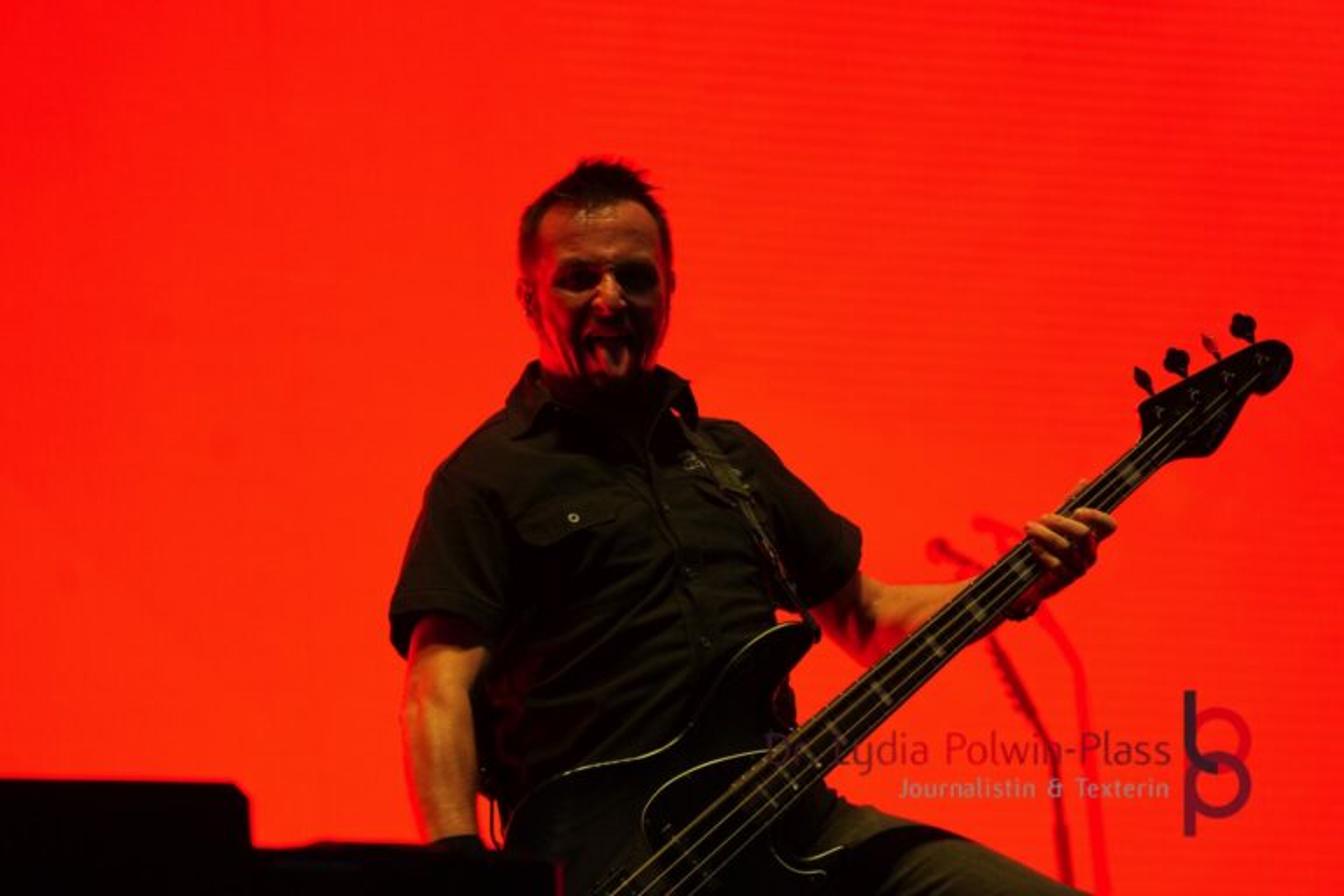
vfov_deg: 6.6
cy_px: 448
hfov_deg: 9.9
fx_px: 7727
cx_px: 672
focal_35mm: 207
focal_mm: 138
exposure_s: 1/250
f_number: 6.3
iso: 500
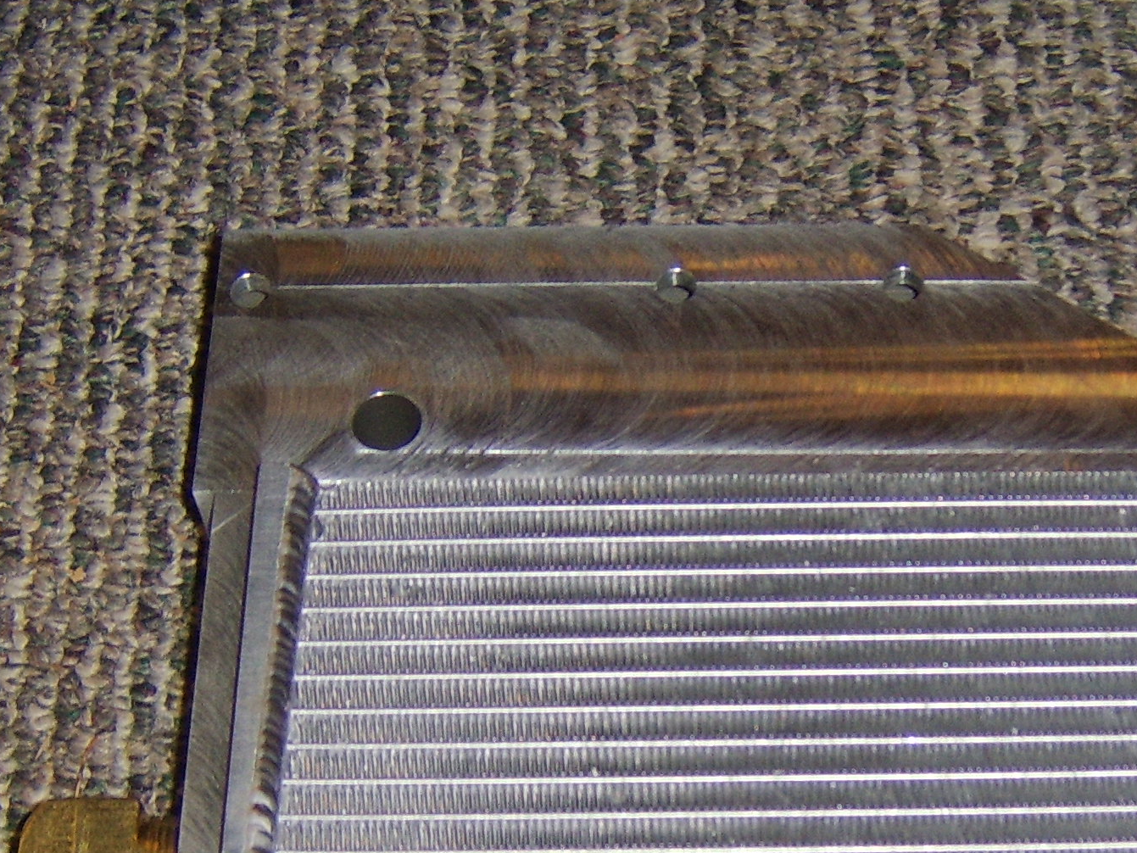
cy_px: 729
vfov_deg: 20.4
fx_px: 2332
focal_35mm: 71
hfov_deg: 27.1
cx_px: 833
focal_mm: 8.13
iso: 141
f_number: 2.7
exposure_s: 1/30
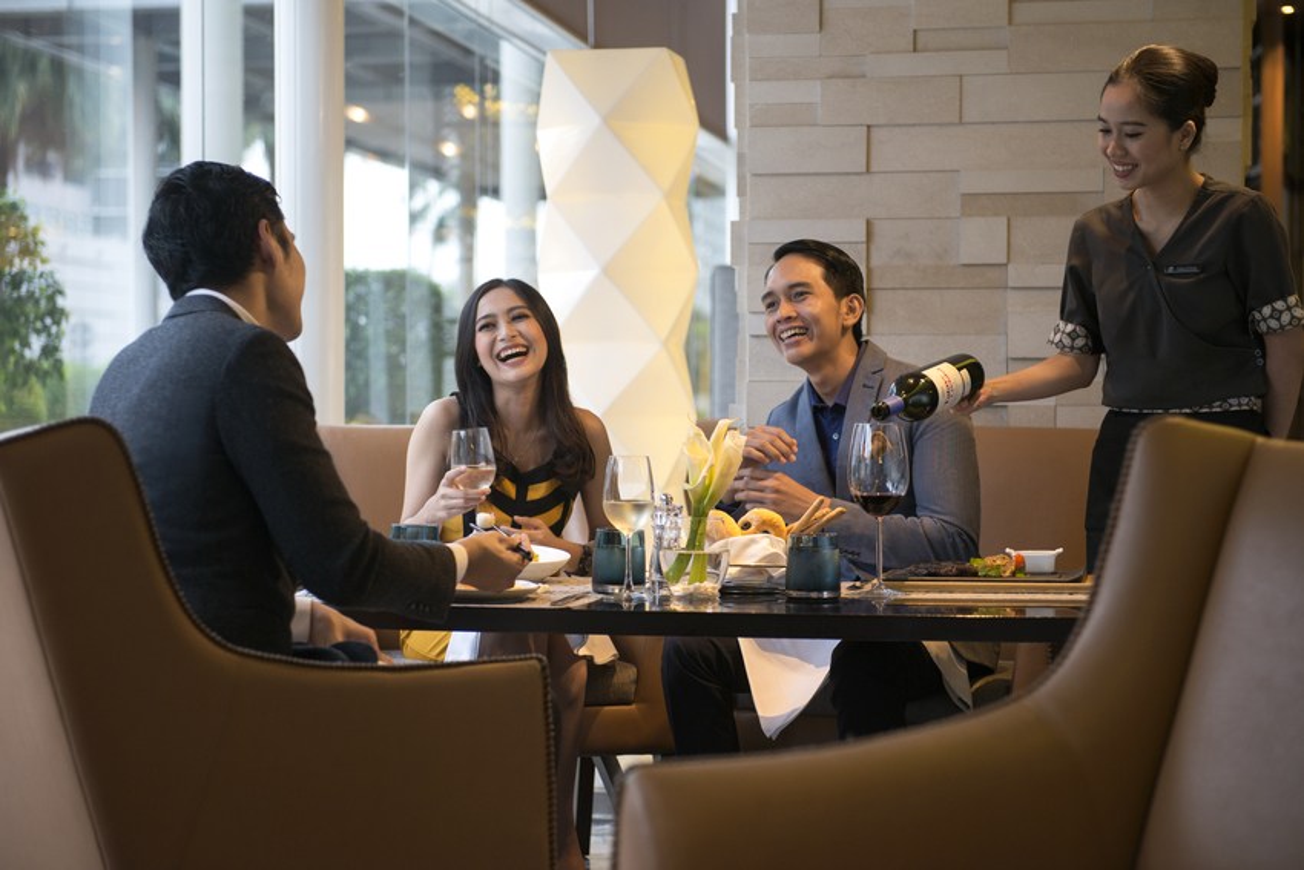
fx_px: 2536
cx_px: 652
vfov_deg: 19.5
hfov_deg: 28.8
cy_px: 435
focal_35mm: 70
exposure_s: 1/45
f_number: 3.3
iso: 500
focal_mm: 70
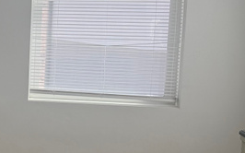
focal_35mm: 98
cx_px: -161
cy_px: 58
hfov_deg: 18.0
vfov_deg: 13.3
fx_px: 654
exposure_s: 1/1018
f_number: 1.78
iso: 80
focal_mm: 6.76
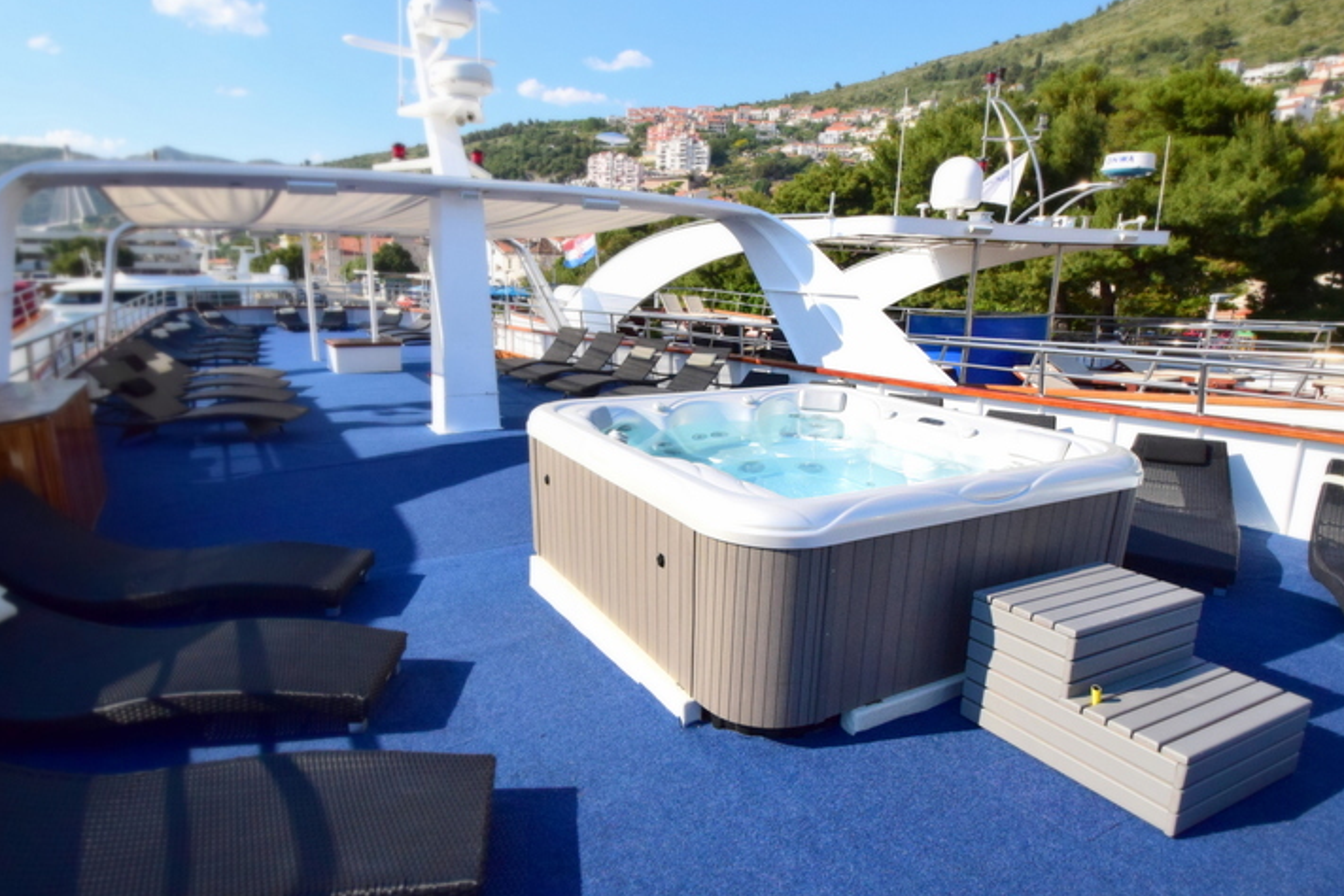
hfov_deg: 86.8
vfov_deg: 64.5
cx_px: 631
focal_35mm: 19
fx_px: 709
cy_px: 433
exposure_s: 1/2500
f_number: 9
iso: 1600
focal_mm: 10
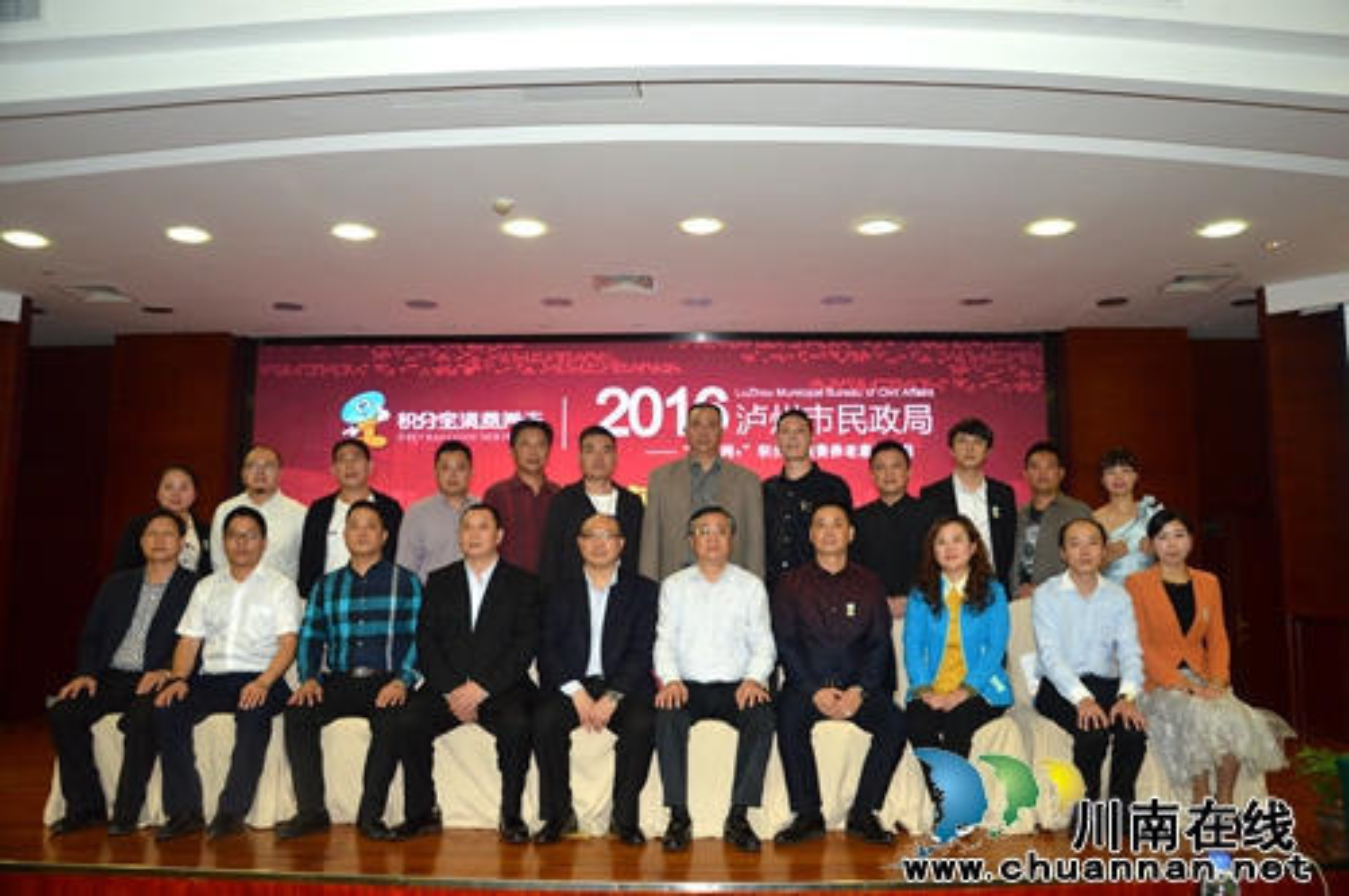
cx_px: 674
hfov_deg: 67.4
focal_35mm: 27
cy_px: 448
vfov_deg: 47.8
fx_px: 1010
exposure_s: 1/60
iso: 900
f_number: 3.5
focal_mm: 18
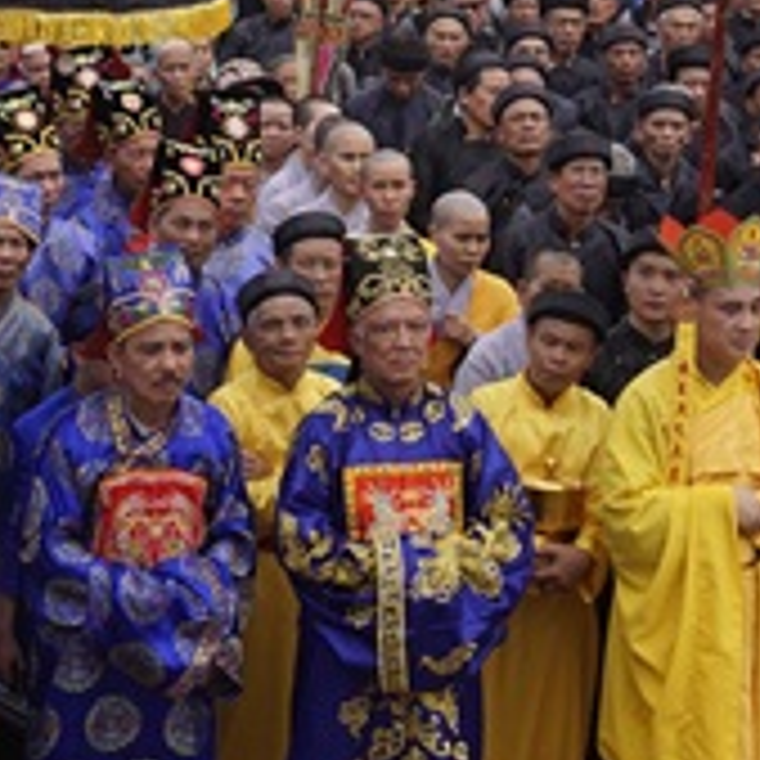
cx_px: 301
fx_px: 2931
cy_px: 99
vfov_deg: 14.6
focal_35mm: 118
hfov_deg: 14.8
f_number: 5
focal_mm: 26
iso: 320
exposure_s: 1/640
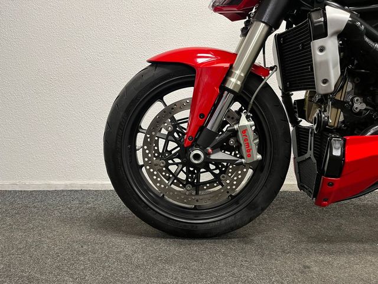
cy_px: 142
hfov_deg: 67.3
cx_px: 189
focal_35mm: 26
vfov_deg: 53.1
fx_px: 284
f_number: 1.6
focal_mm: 5.1
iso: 160
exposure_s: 1/50
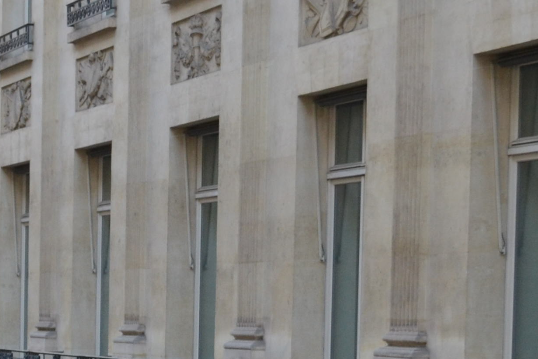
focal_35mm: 146
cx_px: -332
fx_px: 2182
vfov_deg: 9.2
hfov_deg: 13.1
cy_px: 483
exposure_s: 1/80
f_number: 4.5
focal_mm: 26
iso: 400
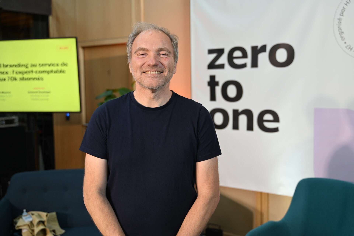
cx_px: 177
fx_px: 423
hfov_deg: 45.4
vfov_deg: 31.2
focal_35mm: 43
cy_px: 118
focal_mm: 43
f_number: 2.8
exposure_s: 1/125
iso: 500
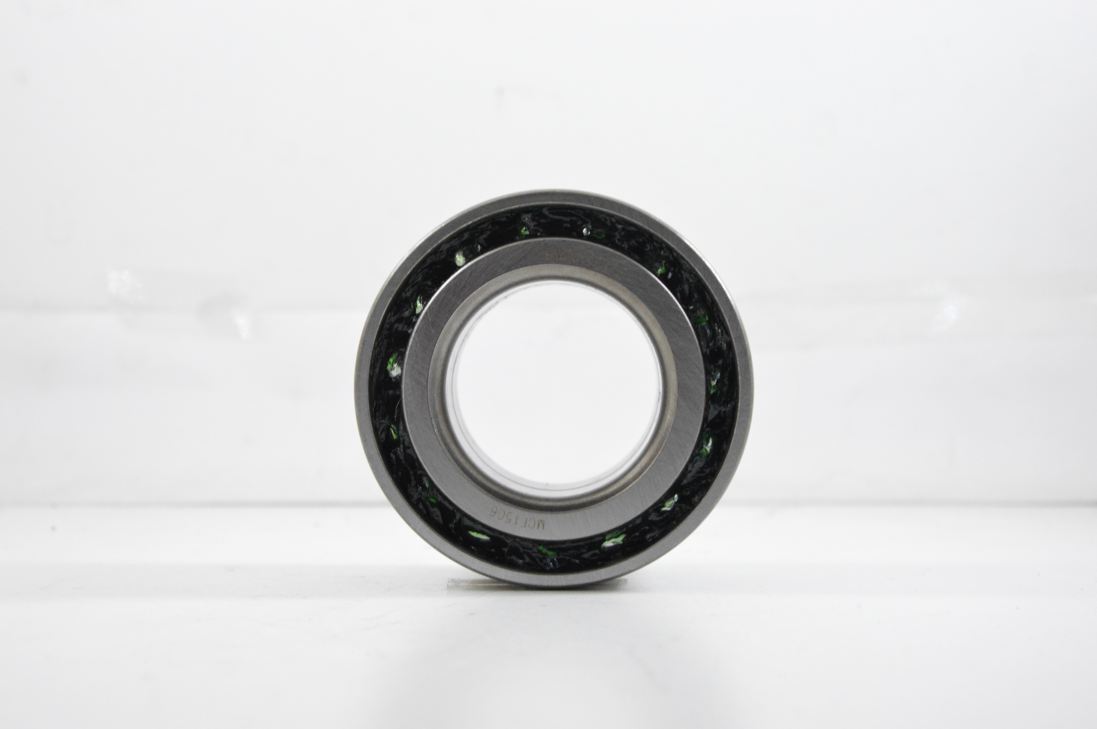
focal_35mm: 68
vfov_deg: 20.1
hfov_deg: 29.9
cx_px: 548
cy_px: 364
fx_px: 2055
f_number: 7.1
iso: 3200
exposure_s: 1/100
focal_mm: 45
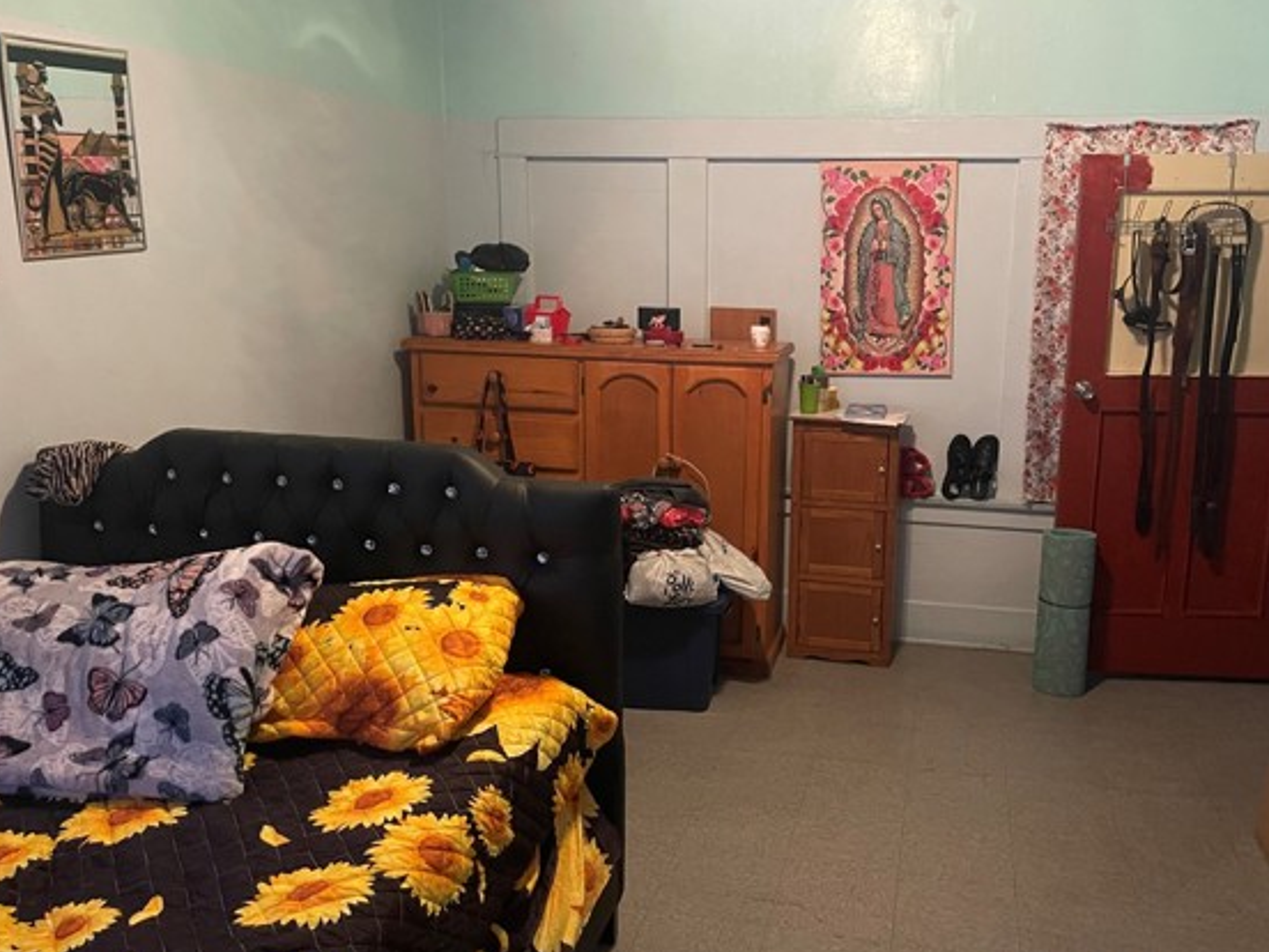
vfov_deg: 48.2
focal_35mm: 29
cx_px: 720
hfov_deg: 61.4
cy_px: 471
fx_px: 1063
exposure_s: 1/30
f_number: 1.6
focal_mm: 5.1
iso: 800
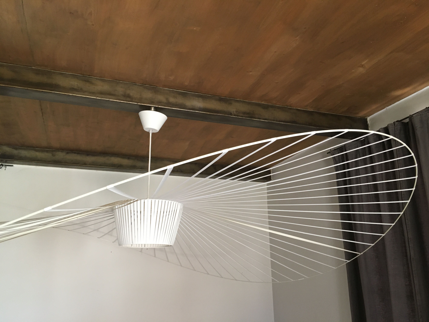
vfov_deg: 48.2
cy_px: 161
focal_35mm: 29
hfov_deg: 61.7
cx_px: 214
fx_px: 359
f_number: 2.2
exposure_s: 1/33
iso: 160
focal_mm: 4.15
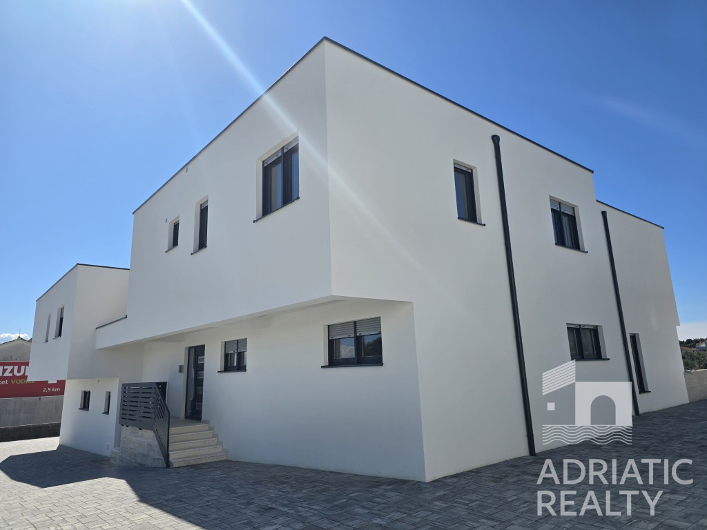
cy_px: 265
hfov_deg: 73.9
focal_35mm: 23
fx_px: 470
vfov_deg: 58.9
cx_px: 354
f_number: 1.7
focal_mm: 6.3
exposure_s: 1/1242
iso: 12
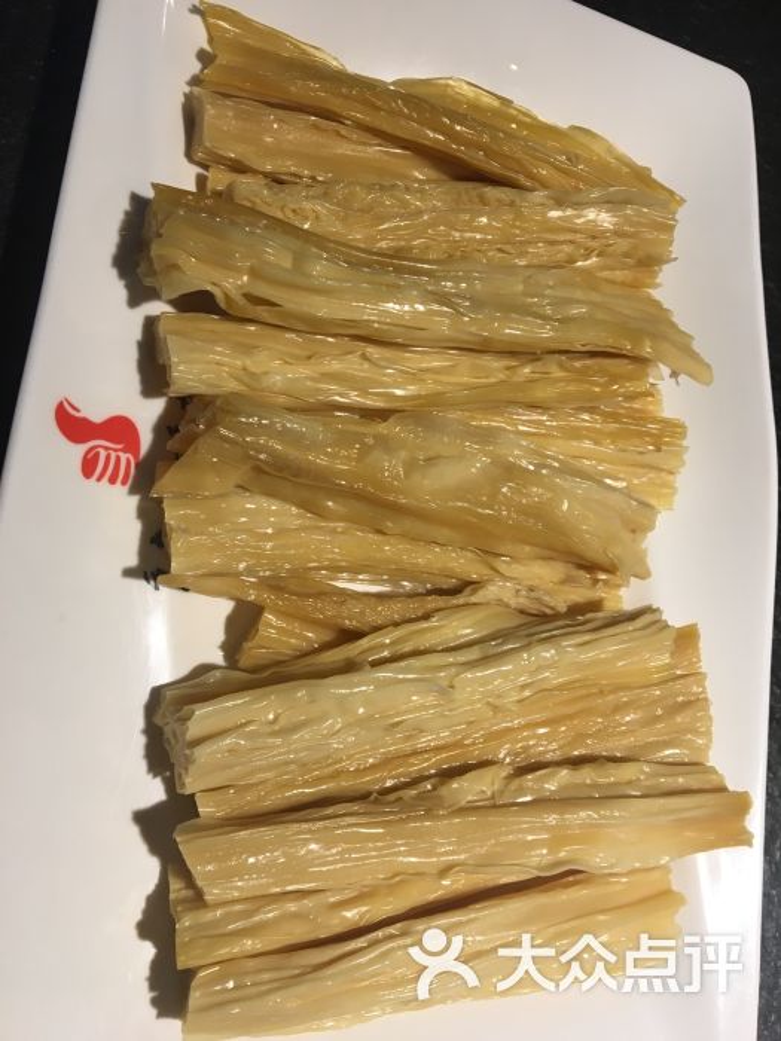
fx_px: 872
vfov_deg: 61.7
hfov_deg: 48.2
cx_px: 390
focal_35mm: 29
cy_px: 520
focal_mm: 4.15
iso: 40
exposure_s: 1/33
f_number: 2.2
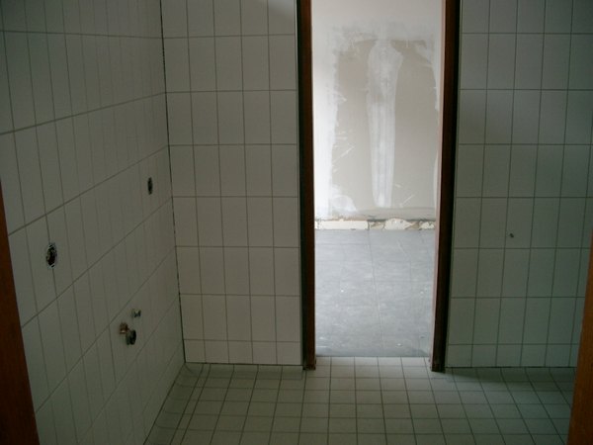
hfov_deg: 50.1
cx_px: 296
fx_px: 634
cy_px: 222
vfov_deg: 38.7
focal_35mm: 37
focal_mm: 7.6
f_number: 2.6
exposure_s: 1/100
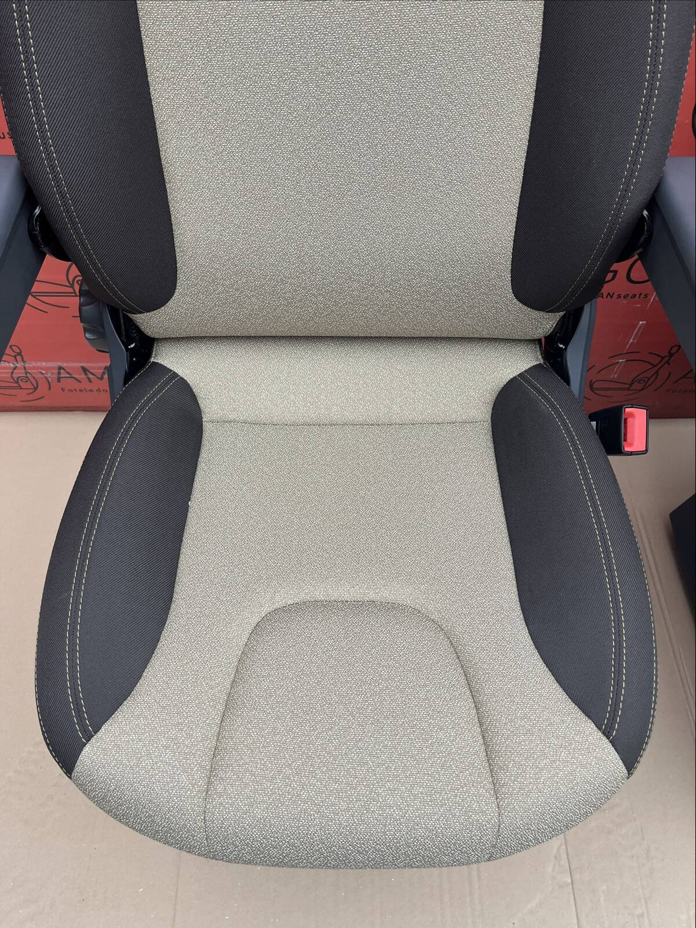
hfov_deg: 53.1
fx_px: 697
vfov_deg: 67.3
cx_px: 348
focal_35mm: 26
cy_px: 464
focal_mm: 5.1
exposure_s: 1/109
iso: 125
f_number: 1.6
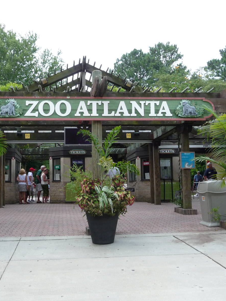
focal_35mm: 43
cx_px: 91
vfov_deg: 43.9
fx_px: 374
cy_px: 150
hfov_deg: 33.5
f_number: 3.5
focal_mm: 5.3
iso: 200
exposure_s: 1/500
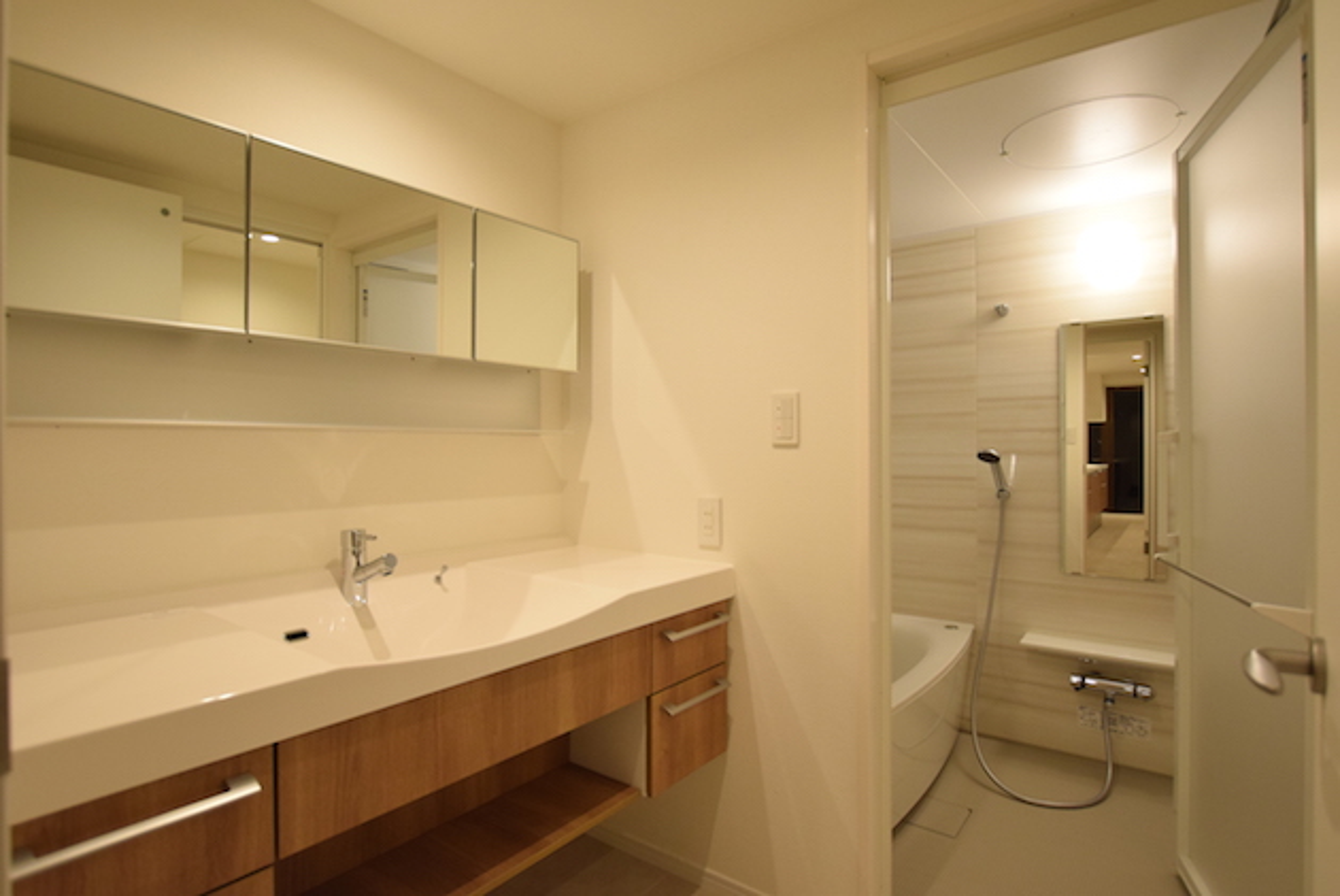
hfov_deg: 90.0
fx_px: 670
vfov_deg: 67.5
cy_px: 448
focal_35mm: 18
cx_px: 670
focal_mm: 12
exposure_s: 1/160
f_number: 3.5
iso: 1250
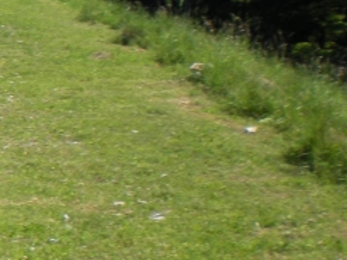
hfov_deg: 14.7
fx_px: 1232
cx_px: -208
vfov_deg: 12.0
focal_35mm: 123
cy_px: 228
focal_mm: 6.3
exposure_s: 1/279
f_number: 4.6
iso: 64
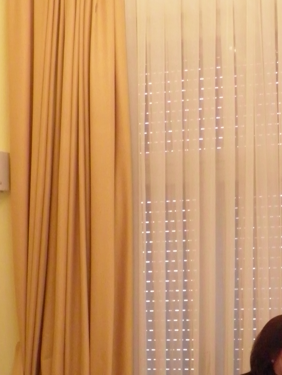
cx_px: 148
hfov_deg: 15.6
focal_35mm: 95
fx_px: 1032
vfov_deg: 20.1
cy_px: 358
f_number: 3.1
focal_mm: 6.3
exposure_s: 1/30
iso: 400
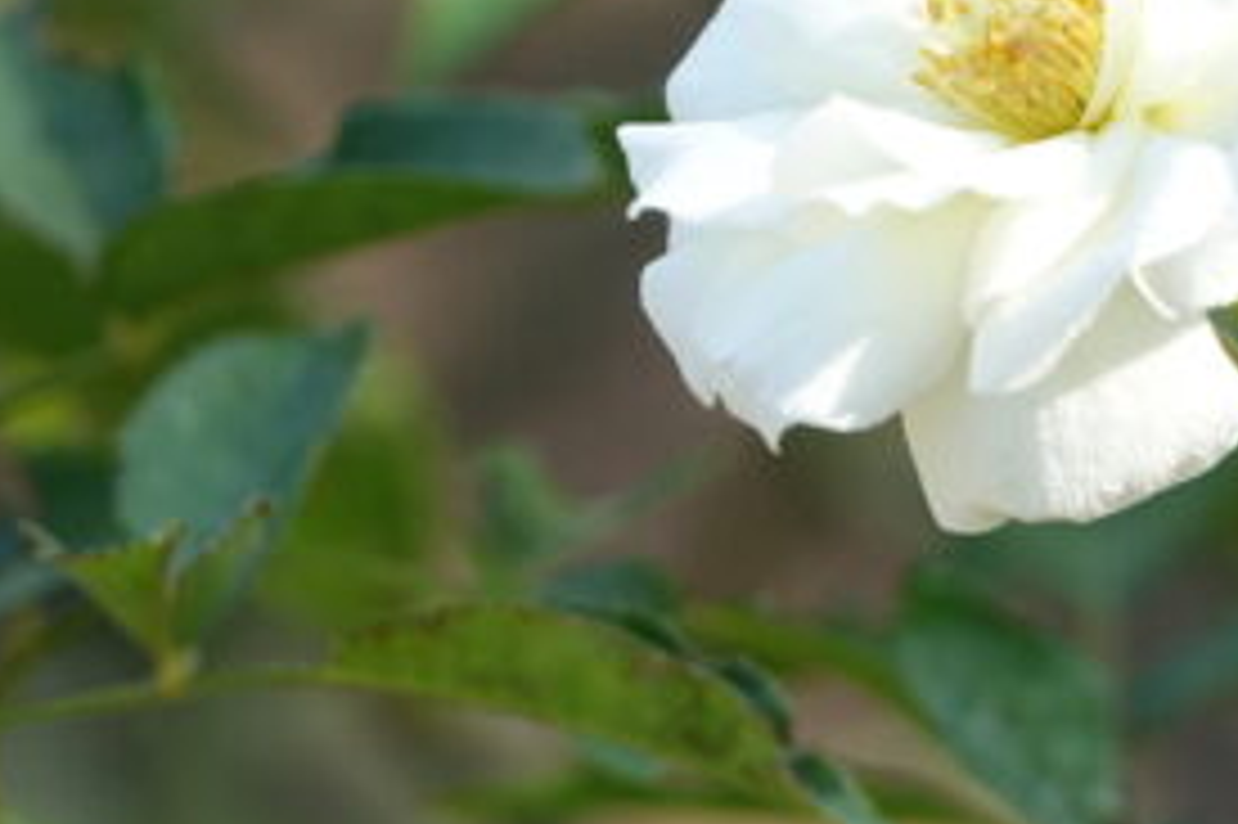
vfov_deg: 1.4
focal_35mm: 953
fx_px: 32752
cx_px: 774
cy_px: -239
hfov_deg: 2.2
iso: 125
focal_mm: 124.94
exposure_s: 1/250
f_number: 4
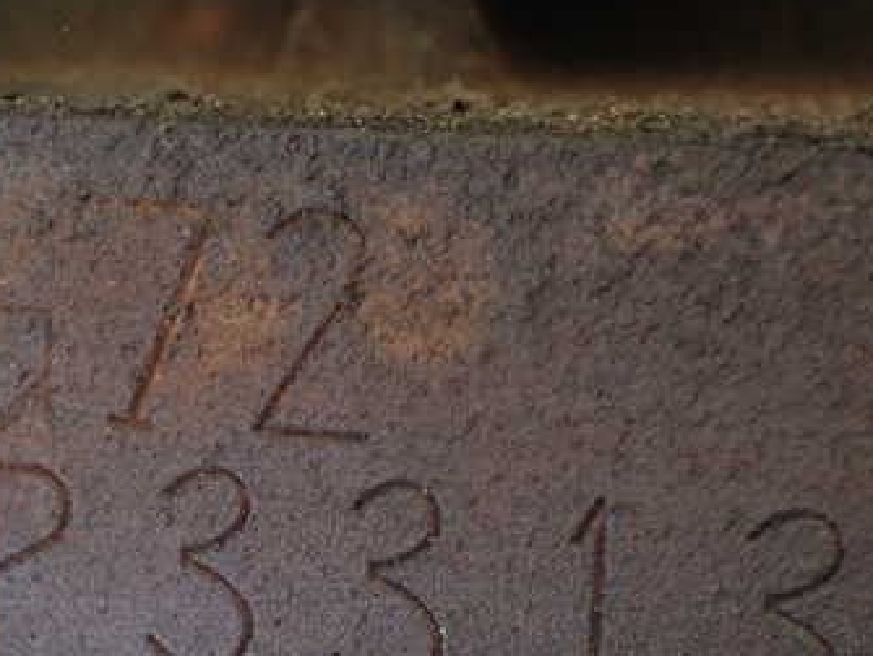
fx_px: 3206
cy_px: 471
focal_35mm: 127
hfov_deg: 15.5
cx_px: 250
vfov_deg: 11.7
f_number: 3.9
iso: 800
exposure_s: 1/100
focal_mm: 12.73
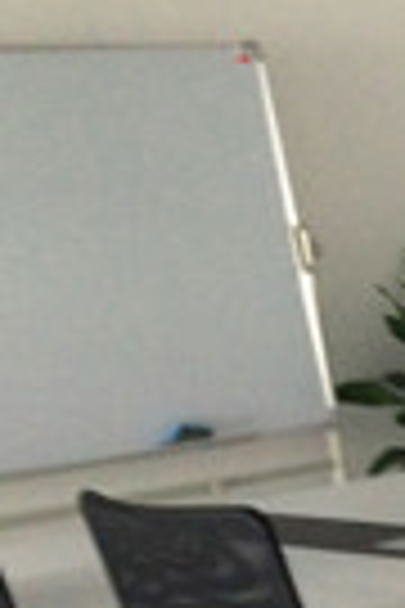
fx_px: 2143
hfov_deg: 9.3
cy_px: 619
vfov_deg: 15.8
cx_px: 1053
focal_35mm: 127
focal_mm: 4.12
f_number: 2.4
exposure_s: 1/20
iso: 200
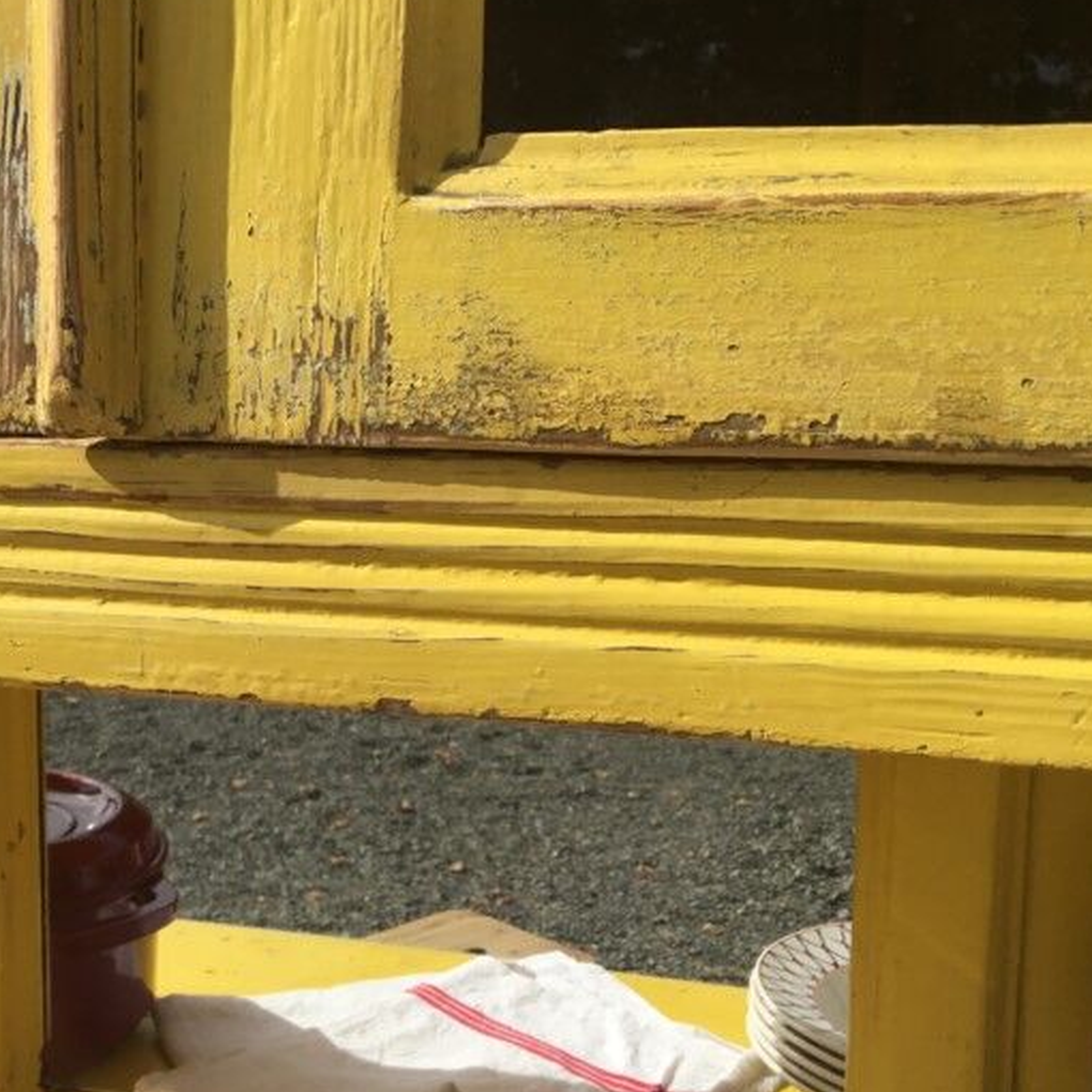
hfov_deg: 38.3
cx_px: 298
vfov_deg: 39.2
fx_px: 1535
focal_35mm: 43
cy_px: 544
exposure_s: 1/1664
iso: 25
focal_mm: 3.3
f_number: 2.4
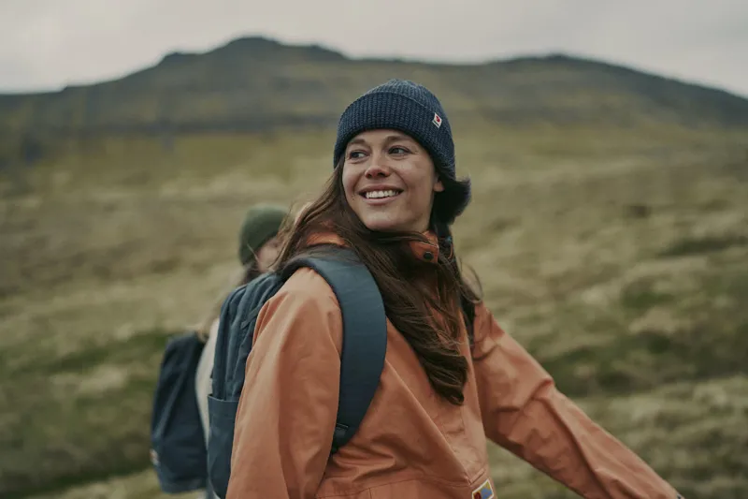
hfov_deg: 54.4
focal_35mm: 35
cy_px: 250
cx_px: 374
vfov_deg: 37.8
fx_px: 727
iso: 125
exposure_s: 1/800
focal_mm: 35
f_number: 1.6
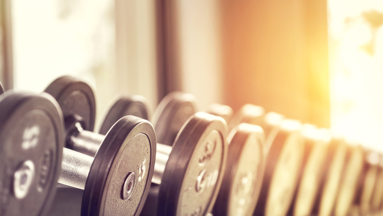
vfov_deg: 11.7
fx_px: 1046
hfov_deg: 20.7
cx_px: 152
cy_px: 166
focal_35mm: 103
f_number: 3.5
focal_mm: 70
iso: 640
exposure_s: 1/60
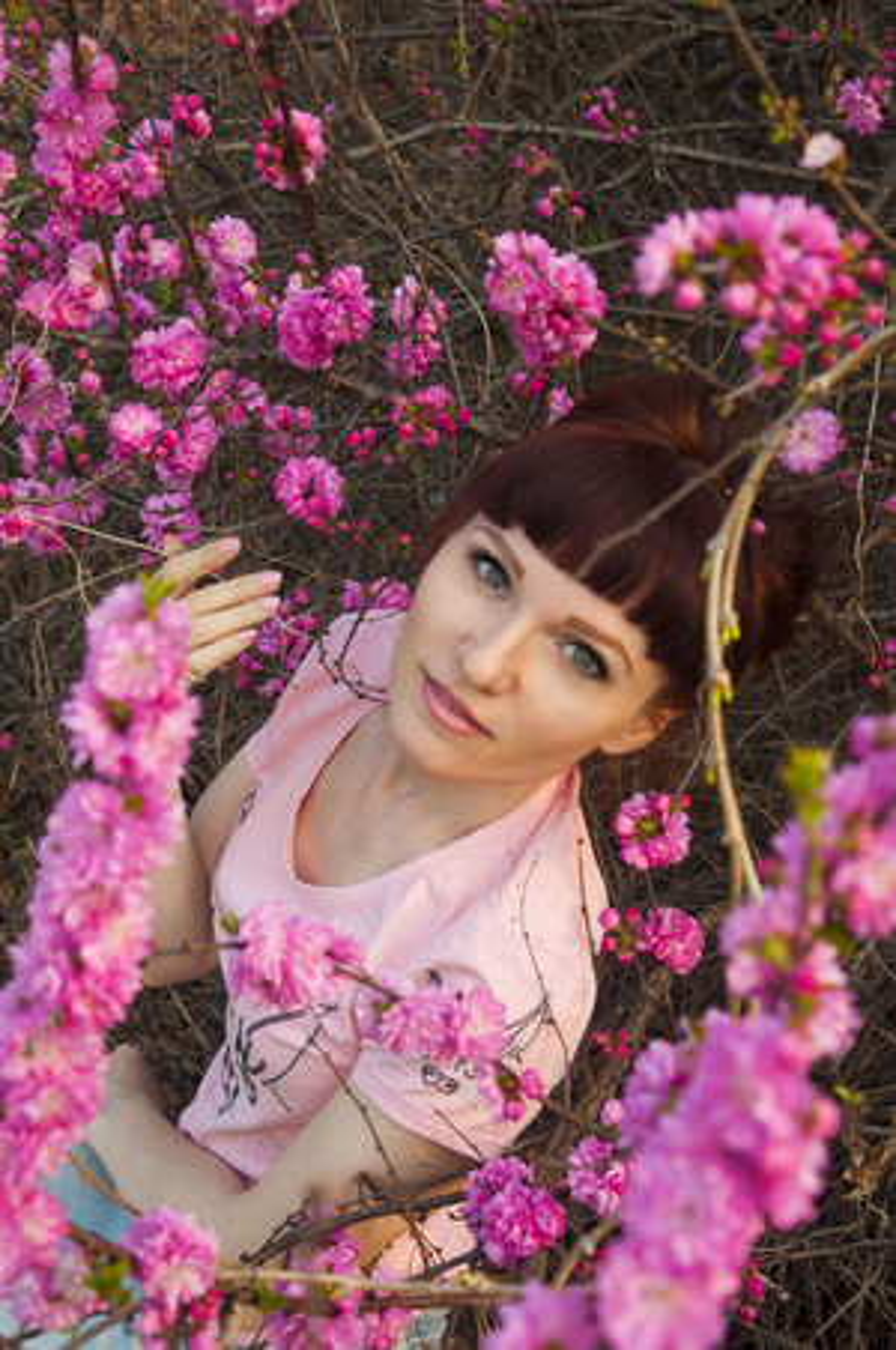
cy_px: 675
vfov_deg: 37.9
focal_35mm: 52
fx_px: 1966
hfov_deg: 25.7
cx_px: 448
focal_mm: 35
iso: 200
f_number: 6.3
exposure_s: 1/160
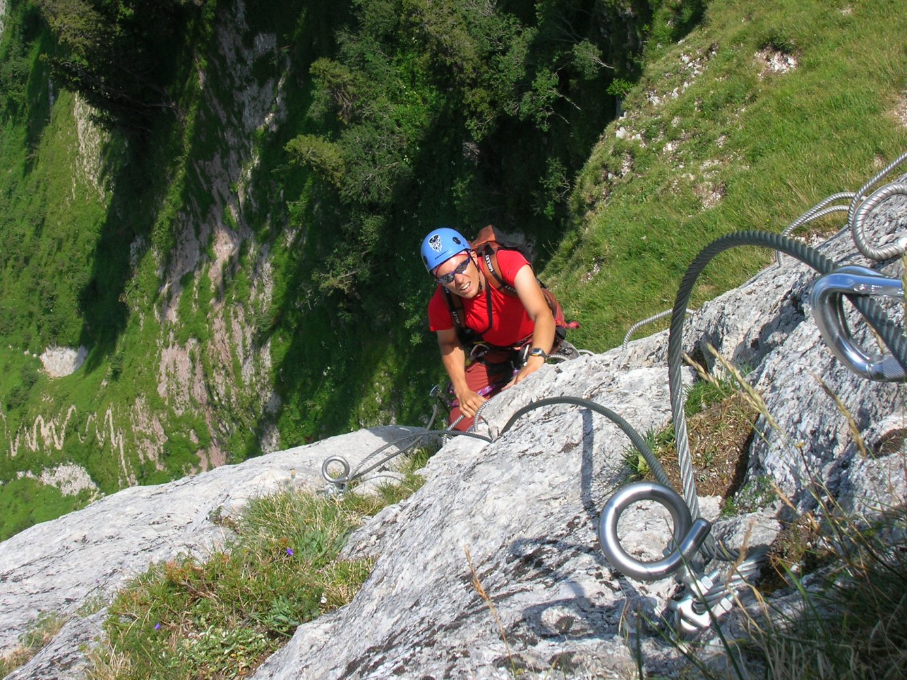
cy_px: 340
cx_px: 454
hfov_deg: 35.5
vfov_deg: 27.0
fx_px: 1415
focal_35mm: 54
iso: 50
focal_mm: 9
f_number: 5.7
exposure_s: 1/268
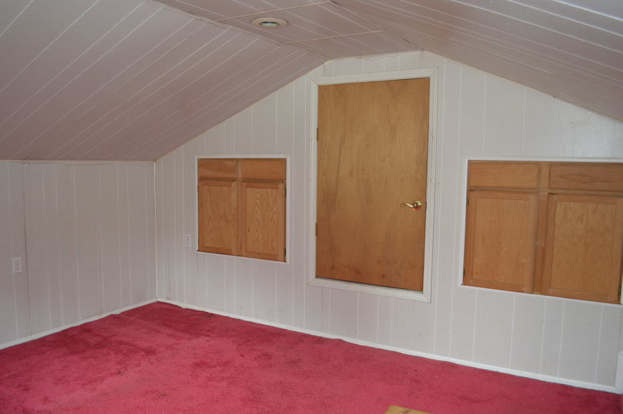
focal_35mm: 27
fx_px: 467
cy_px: 207
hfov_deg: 67.4
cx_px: 312
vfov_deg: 47.9
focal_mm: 18
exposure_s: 1/30
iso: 400
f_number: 3.5
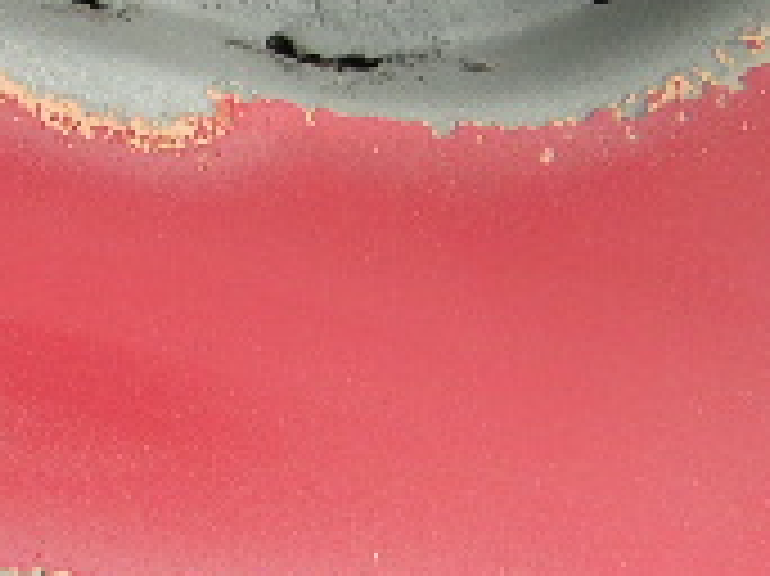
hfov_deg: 13.5
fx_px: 3156
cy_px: 207
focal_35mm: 142
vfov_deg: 10.4
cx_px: -171
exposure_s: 1/50
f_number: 3.2
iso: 50
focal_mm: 6.3
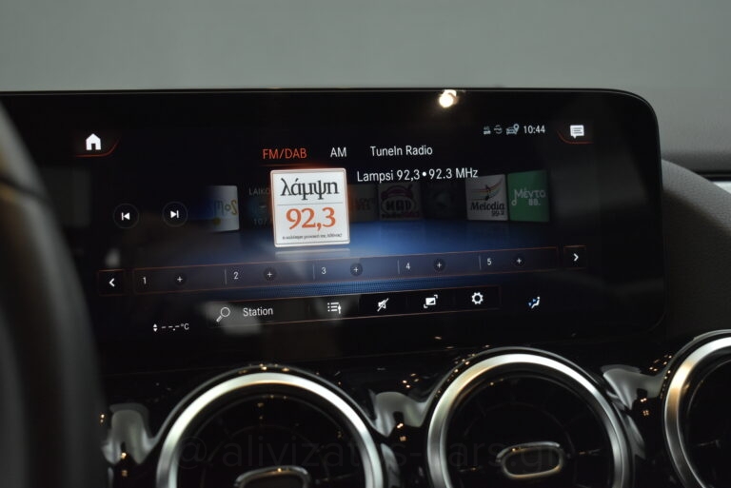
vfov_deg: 25.8
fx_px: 1067
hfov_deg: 37.8
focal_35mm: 52
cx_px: 366
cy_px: 244
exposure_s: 1/160
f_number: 4.5
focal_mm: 35
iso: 1600
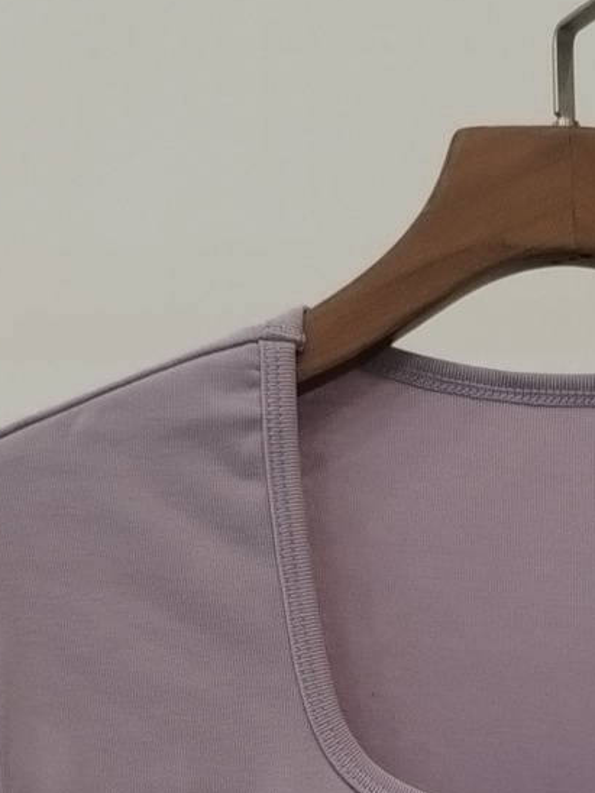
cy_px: 1310
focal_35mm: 127
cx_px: 494
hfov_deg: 11.6
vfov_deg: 14.2
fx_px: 2911
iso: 215
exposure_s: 1/60
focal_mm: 4.75
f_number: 1.8
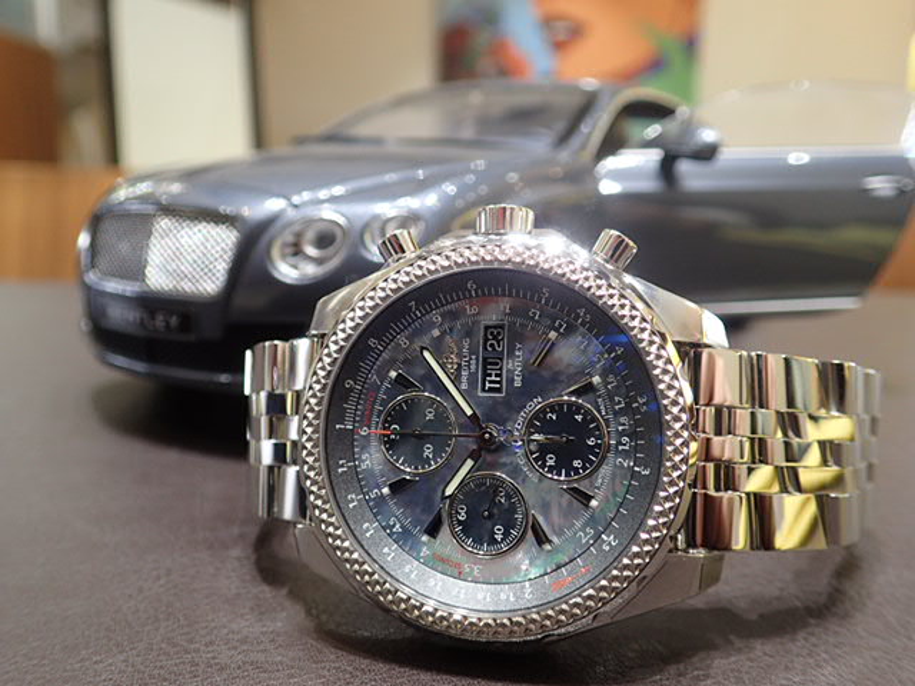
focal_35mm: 32
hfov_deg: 56.8
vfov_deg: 44.2
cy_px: 343
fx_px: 846
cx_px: 458
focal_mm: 5.87
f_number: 2.4
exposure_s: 1/50
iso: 200
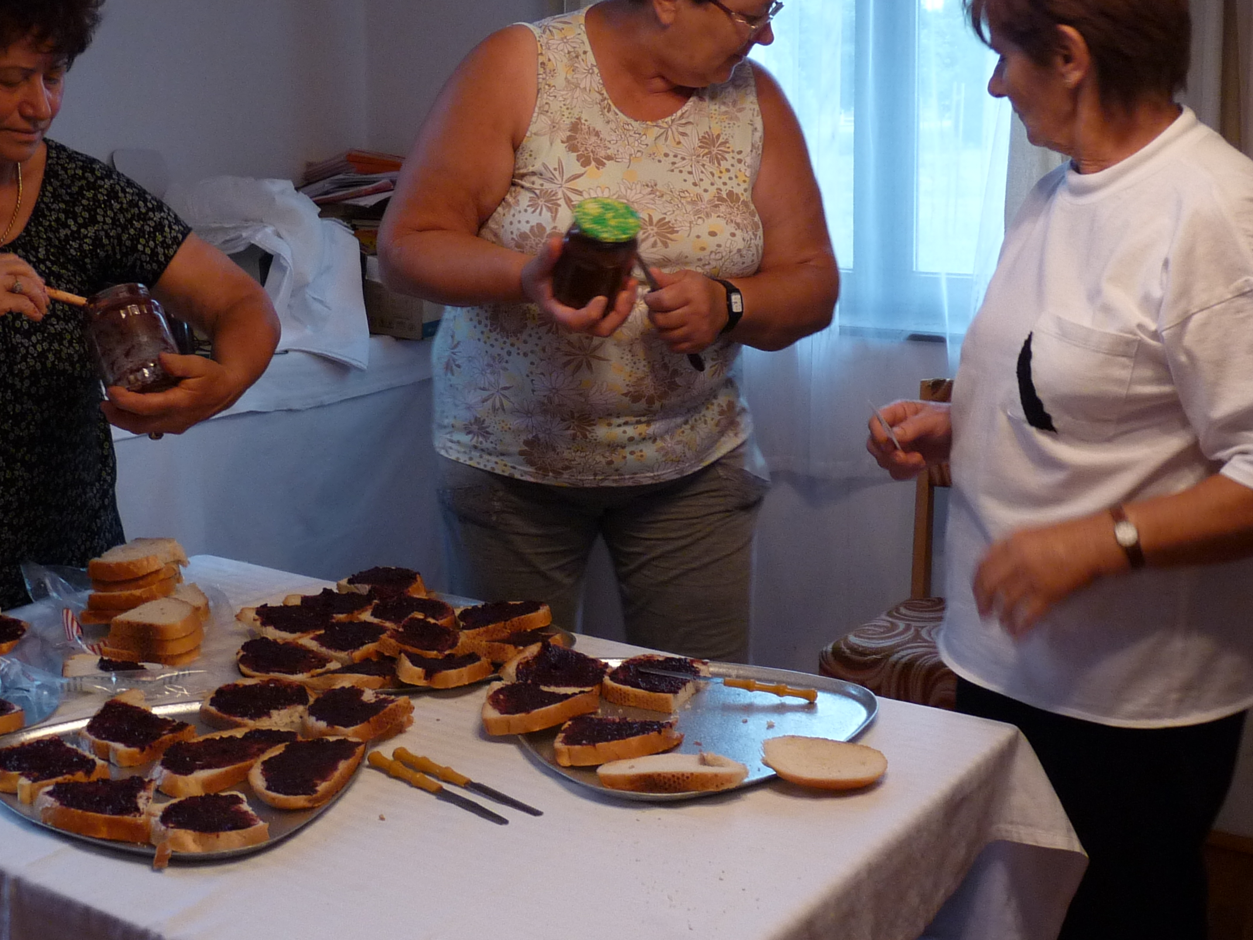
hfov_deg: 41.1
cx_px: 527
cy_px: 303
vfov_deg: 31.2
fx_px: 1665
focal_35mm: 46
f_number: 2.8
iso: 200
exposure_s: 1/30
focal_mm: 4.8
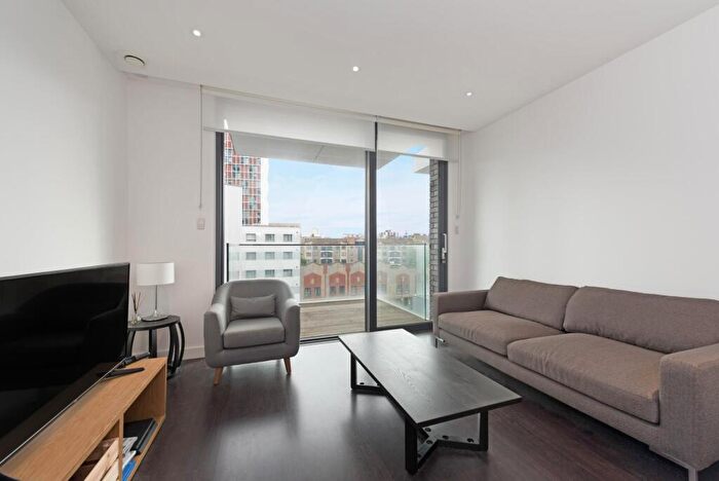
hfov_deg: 104.2
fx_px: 280
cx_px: 360
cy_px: 240
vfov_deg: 81.3
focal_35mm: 14
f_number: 8
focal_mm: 14
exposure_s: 1/25
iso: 400
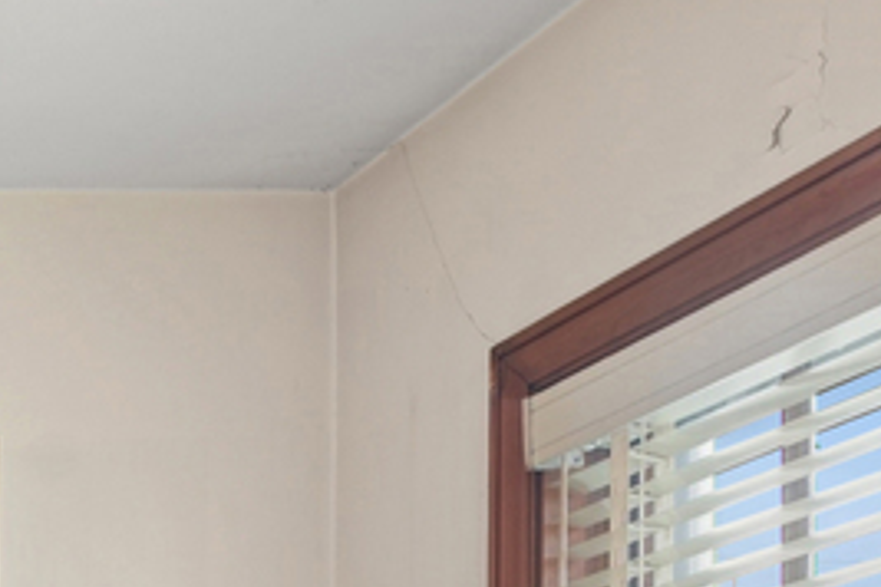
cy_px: 1075
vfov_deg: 13.4
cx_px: -729
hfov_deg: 17.7
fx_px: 2227
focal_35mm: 91
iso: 200
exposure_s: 1/4
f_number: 8
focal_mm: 15
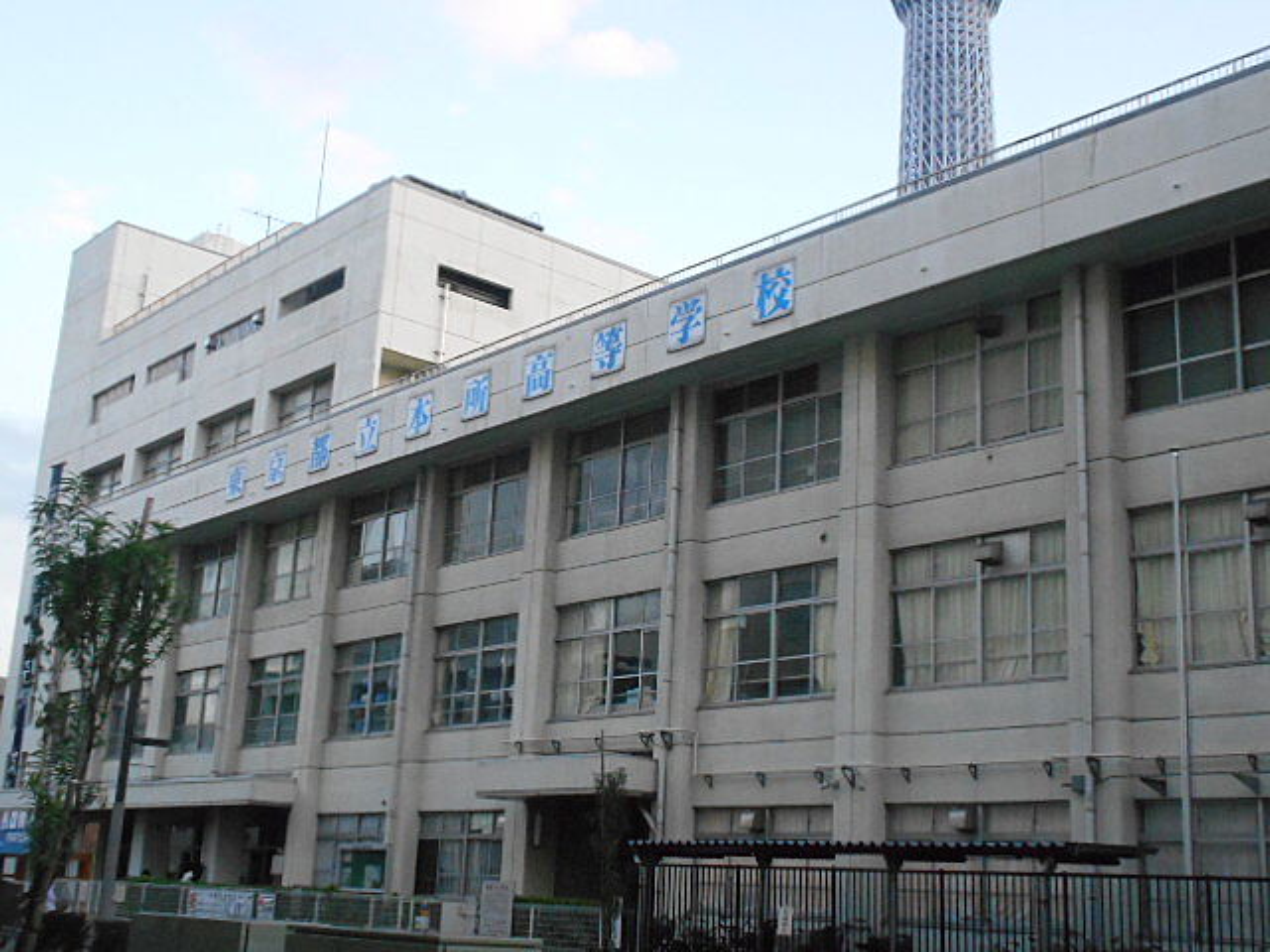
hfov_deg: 42.9
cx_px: 635
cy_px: 476
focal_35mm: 44
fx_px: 1614
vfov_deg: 32.9
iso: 800
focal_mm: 7.7
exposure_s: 1/200
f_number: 4.2
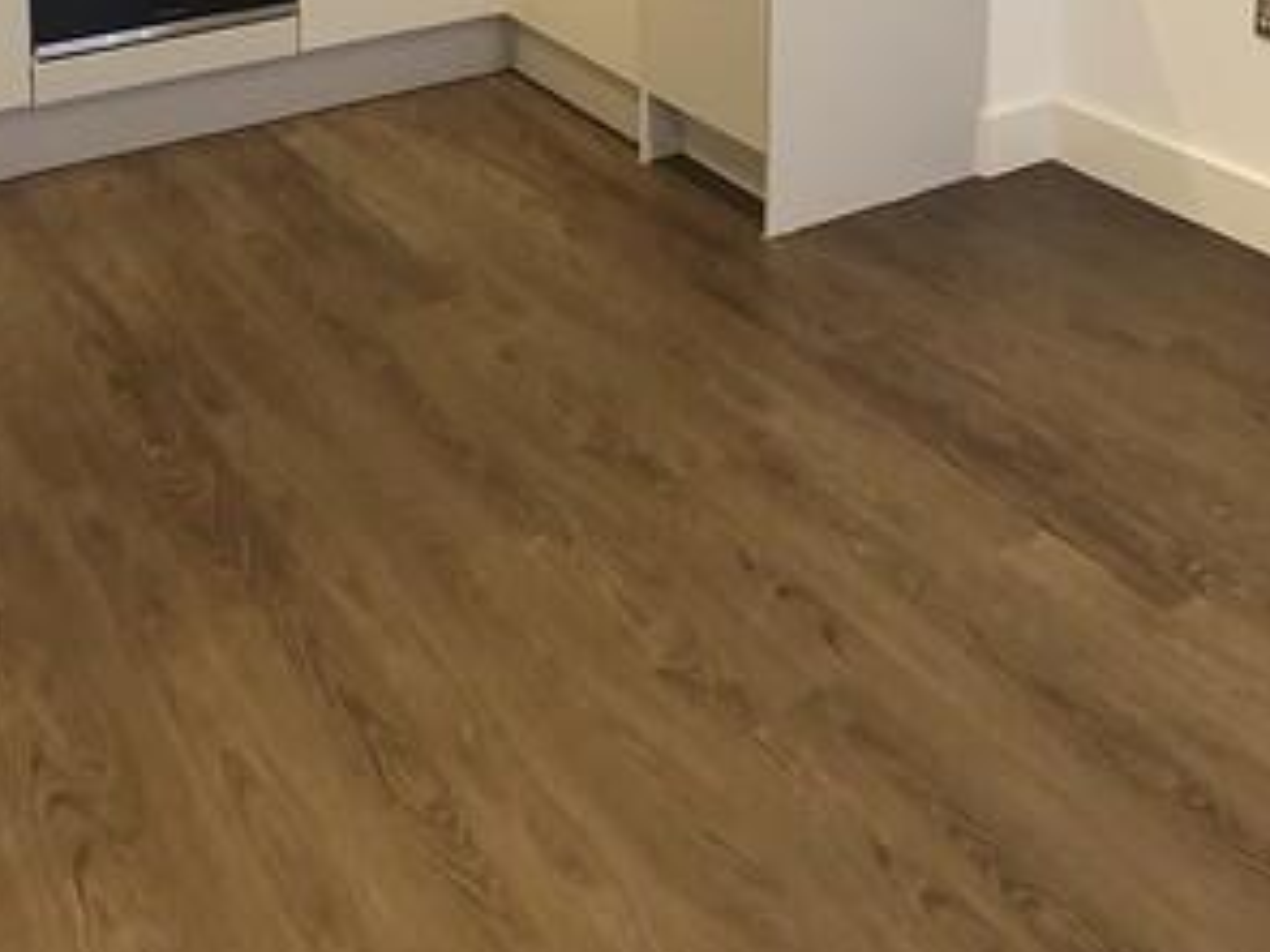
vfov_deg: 26.6
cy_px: -322
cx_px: 725
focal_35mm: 45
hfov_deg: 42.0
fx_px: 1651
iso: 400
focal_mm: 1.8
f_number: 2.2
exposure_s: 1/33
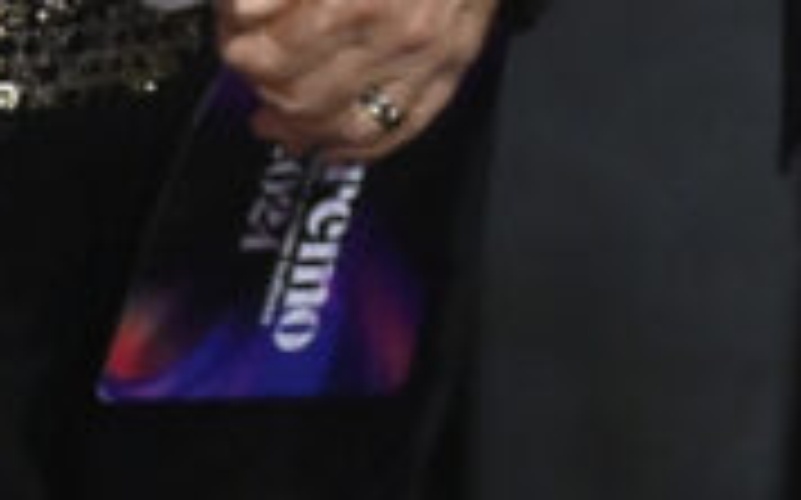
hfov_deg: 1.3
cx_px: 1778
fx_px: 34535
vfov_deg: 0.8
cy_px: -1023
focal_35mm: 1583
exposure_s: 1/400
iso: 4000
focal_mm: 270
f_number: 3.5
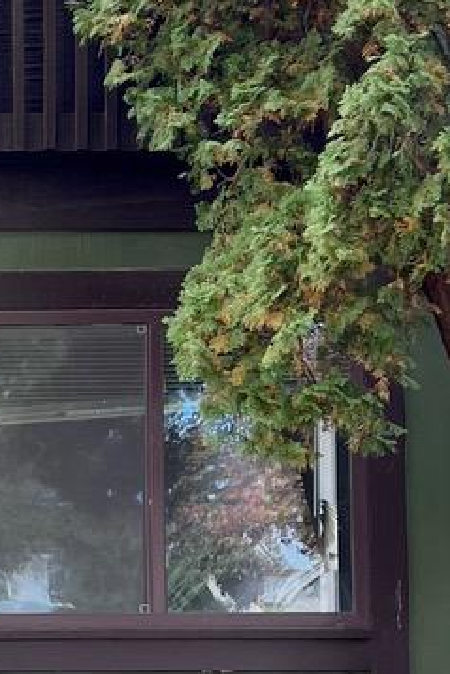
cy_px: 535
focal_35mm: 116
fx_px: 2173
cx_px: -239
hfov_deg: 11.3
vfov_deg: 17.5
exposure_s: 1/163
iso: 40
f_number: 1.5
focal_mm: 5.7
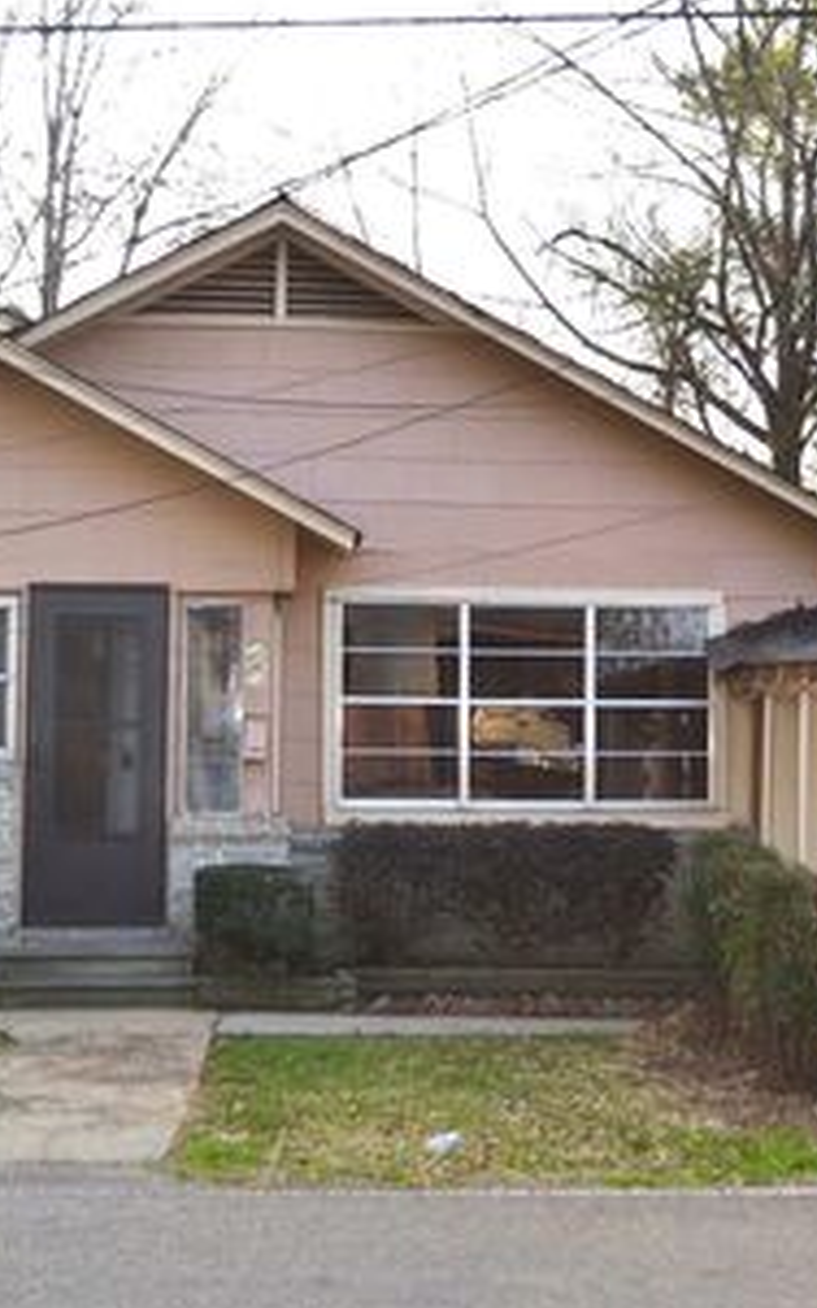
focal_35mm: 61
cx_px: 578
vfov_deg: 33.5
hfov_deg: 21.2
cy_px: 667
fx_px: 2174
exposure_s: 1/125
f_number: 4
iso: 100
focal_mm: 24
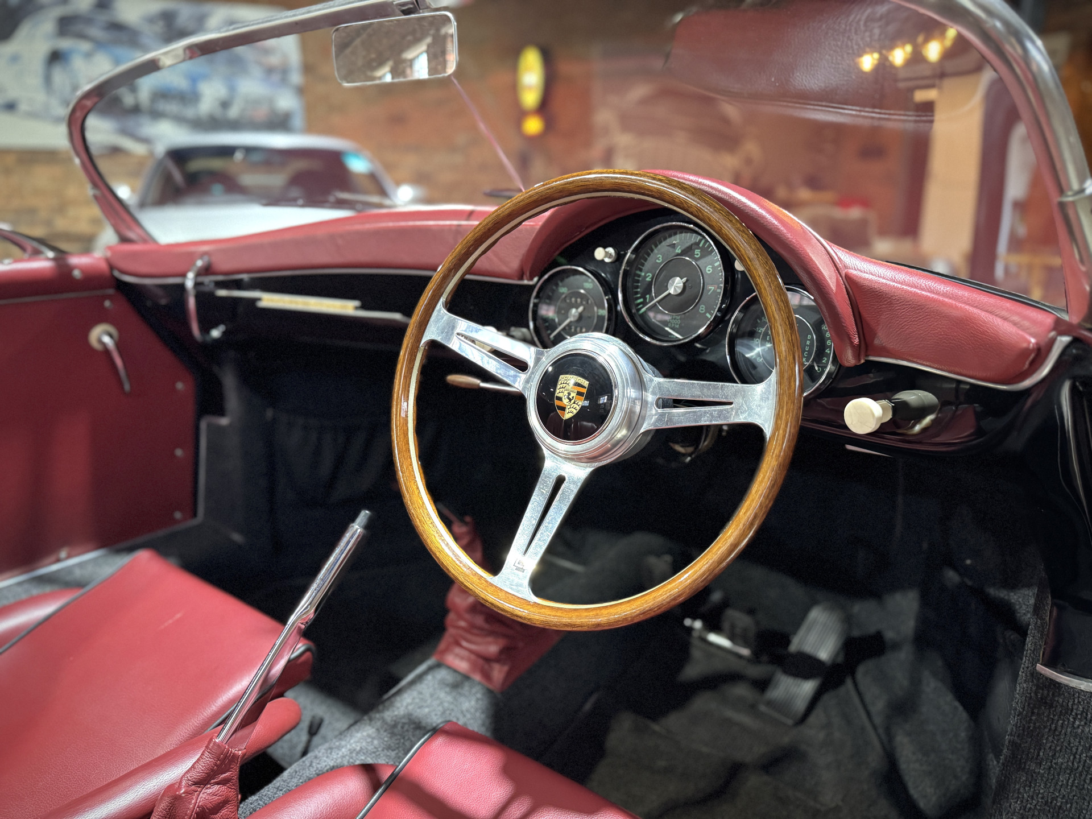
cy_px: 410
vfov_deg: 56.8
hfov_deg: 71.6
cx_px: 546
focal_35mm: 24
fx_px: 757
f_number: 1.78
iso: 800
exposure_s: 1/50
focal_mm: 6.76
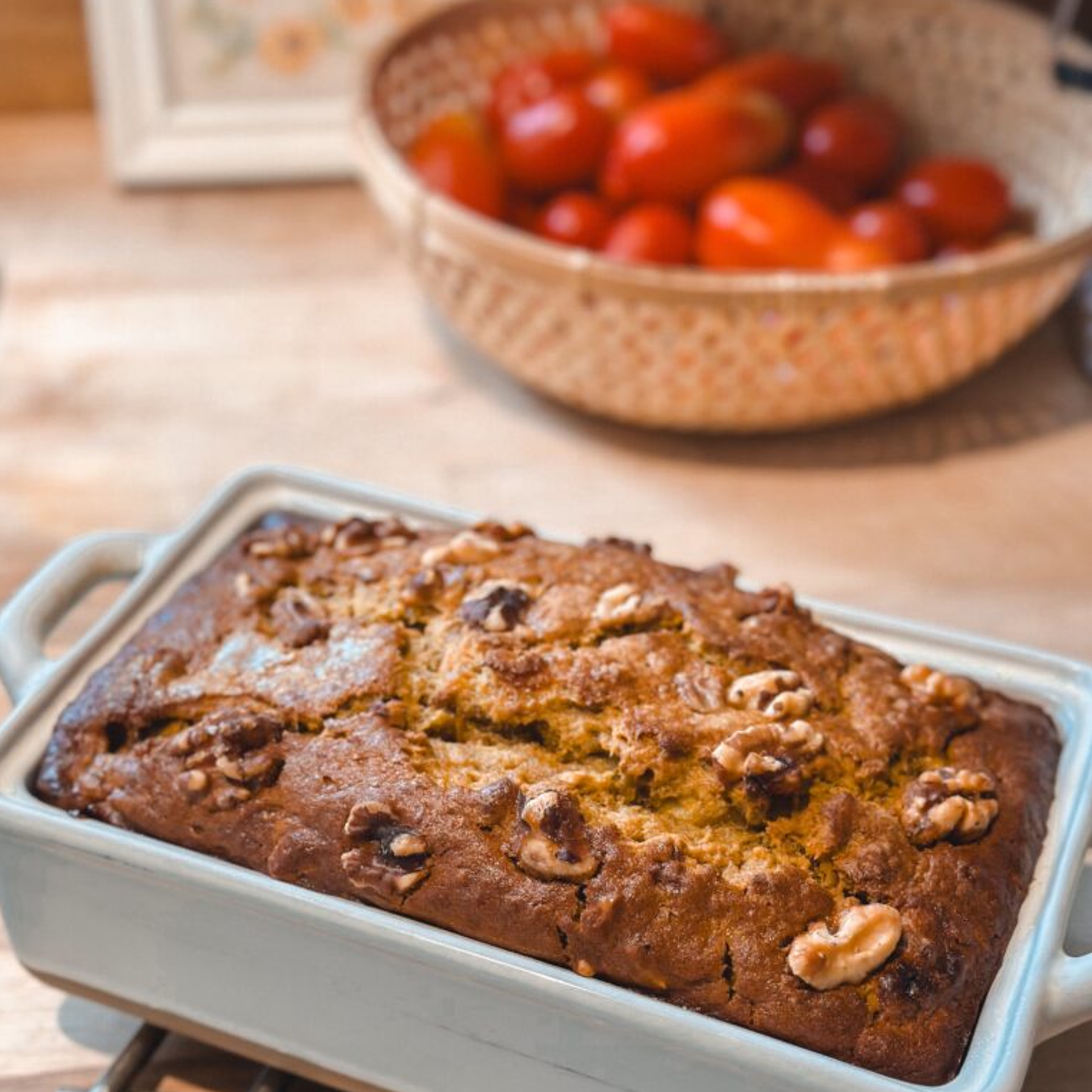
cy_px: 661
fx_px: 2034
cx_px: 545
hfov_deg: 30.0
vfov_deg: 30.0
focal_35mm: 57
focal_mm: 6.86
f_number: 1.8
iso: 160
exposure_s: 1/60
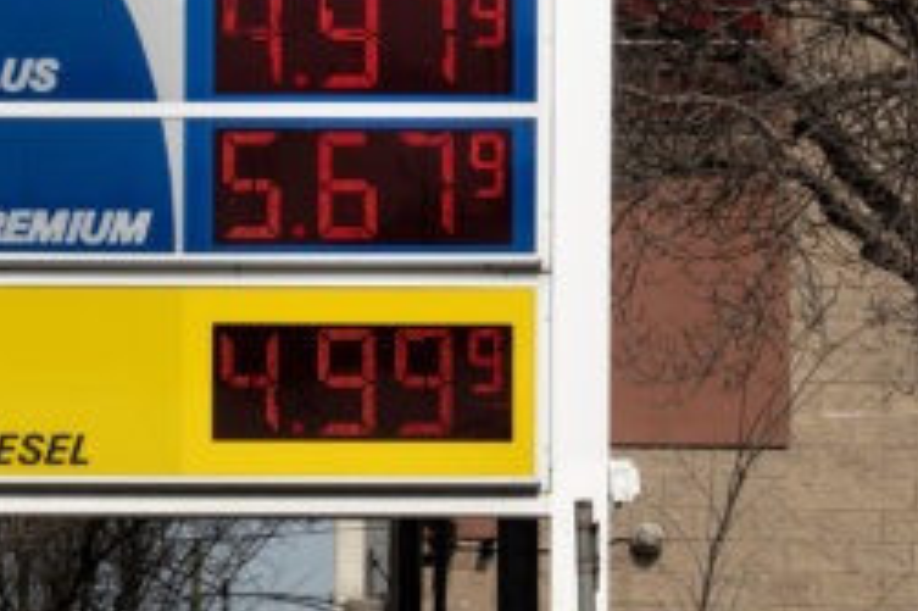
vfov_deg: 2.9
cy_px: -88
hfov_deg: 4.3
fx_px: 12206
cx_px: 552
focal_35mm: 479
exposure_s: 1/250
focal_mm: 72
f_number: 10
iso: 64
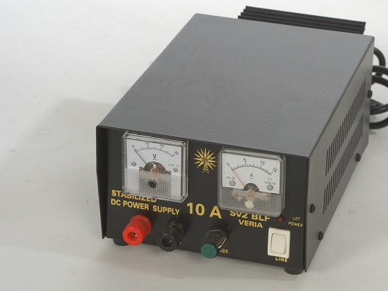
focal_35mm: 136
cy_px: 141
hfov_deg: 14.5
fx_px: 1524
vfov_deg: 10.9
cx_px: 257
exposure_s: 1/100
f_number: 11
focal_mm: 70
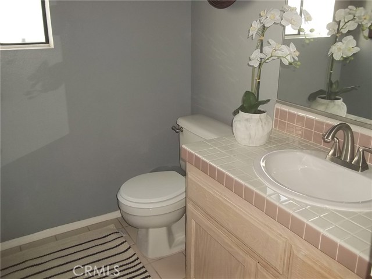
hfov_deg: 56.8
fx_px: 344
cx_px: 186
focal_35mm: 32
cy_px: 140
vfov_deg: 44.2
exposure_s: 1/30
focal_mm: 5.7
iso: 80
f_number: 2.9
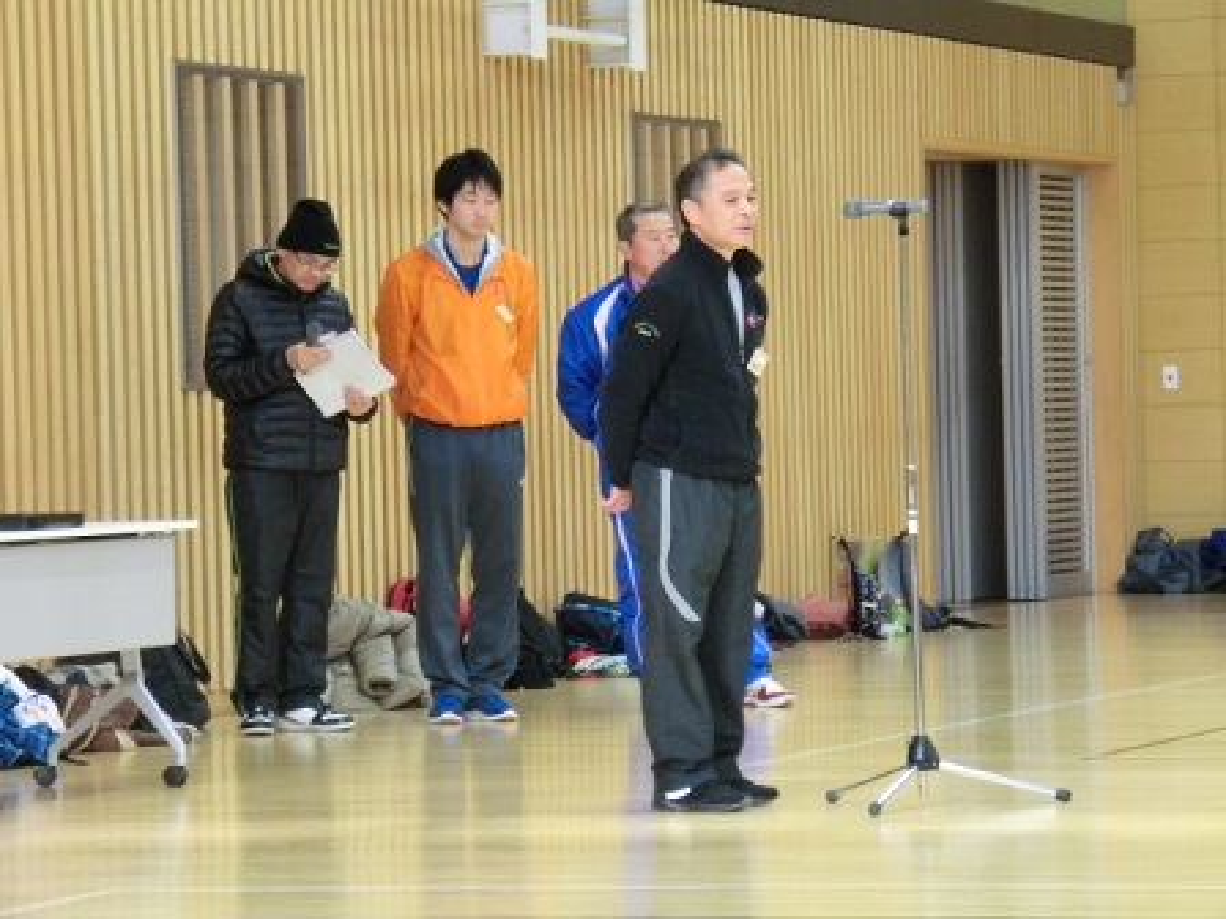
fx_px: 6942
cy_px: 460
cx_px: 613
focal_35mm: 196
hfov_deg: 10.1
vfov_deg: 7.6
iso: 800
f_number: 5.9
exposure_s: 1/40
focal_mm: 35
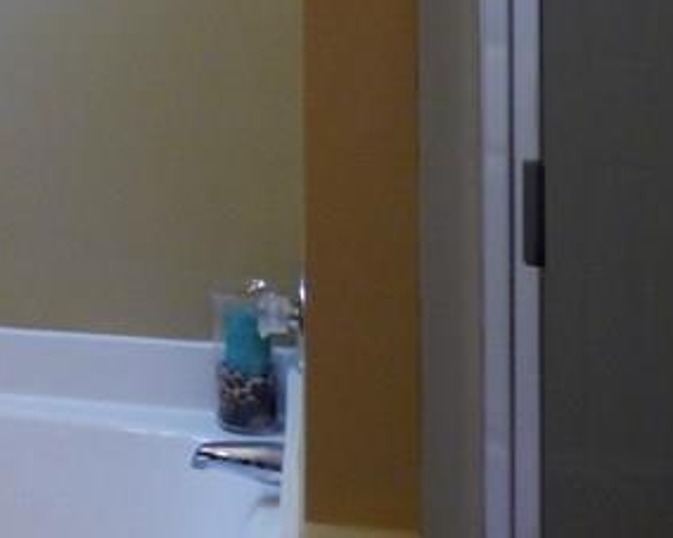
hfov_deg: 18.3
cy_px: -62
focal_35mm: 88
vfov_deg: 16.9
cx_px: -441
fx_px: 1752
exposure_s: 1/60
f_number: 3
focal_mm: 4.42
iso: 250
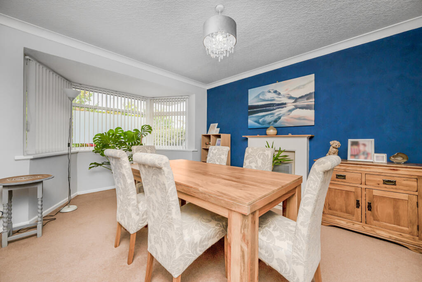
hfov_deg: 104.2
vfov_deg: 81.2
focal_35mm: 14
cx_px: 211
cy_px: 141
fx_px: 164
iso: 400
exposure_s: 1/320
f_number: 7.1
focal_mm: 14
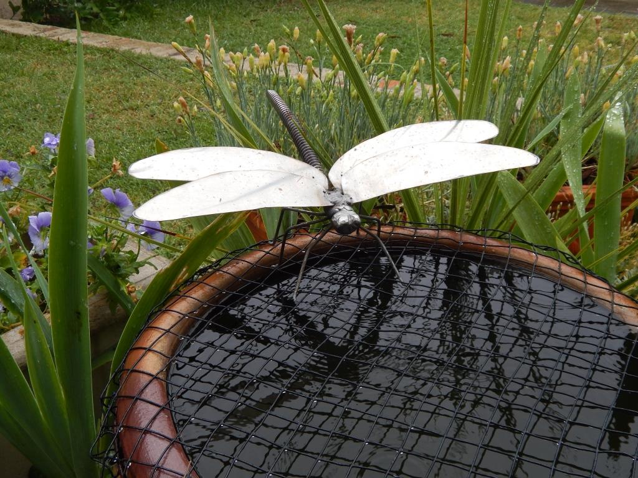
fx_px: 700
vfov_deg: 37.7
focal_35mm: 38
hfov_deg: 49.0
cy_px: 239
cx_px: 319
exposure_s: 1/250
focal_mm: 6.8
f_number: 3.4
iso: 125
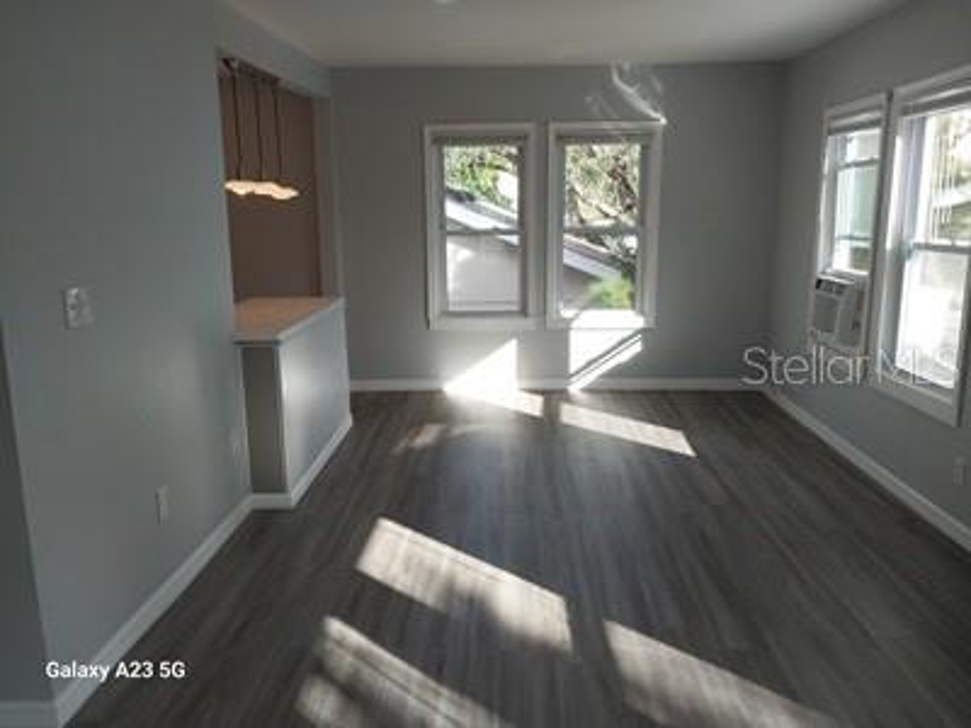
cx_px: 486
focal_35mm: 26
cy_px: 364
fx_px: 729
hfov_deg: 67.3
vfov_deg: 53.1
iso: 25
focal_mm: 4
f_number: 1.8
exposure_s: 1/120
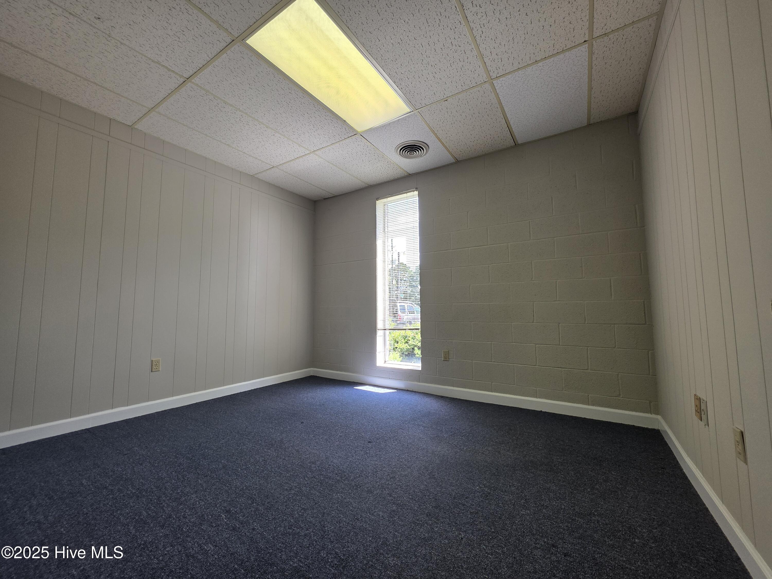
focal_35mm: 13
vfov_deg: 89.9
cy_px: 290
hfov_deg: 106.2
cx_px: 386
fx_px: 290
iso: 50
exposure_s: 1/120
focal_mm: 2.2
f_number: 1.9
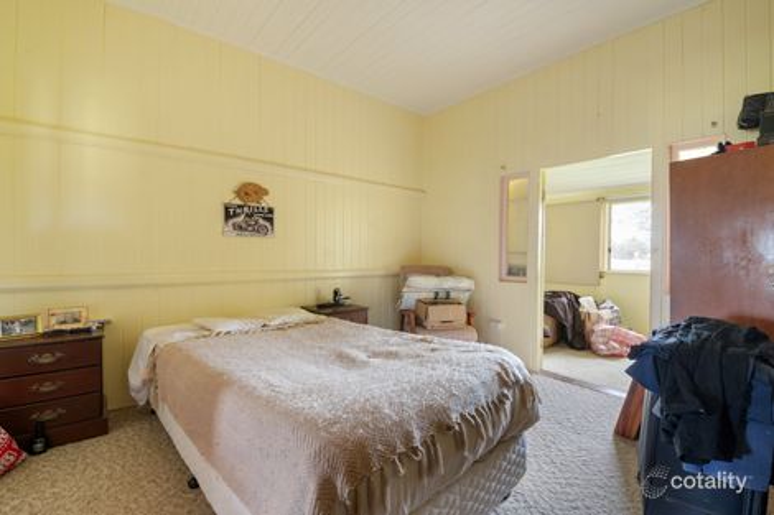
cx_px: 387
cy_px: 258
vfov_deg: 81.2
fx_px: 301
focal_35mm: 14
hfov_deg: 104.3
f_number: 8
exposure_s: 1/4
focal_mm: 14
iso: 640
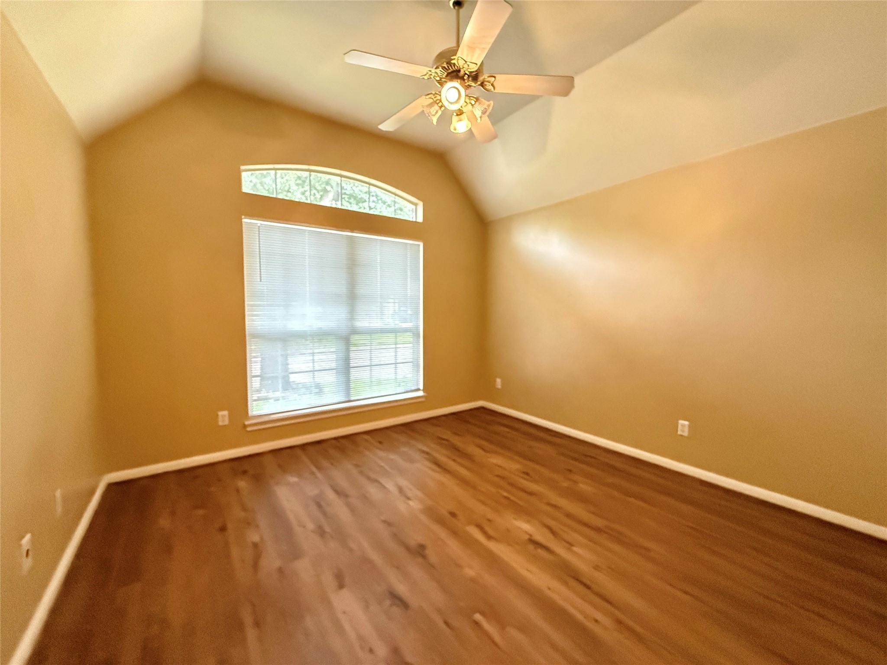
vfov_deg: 85.7
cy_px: 332
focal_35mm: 14
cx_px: 444
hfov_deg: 102.1
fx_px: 359
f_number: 2.2
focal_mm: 2.22
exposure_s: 1/60
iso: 1000
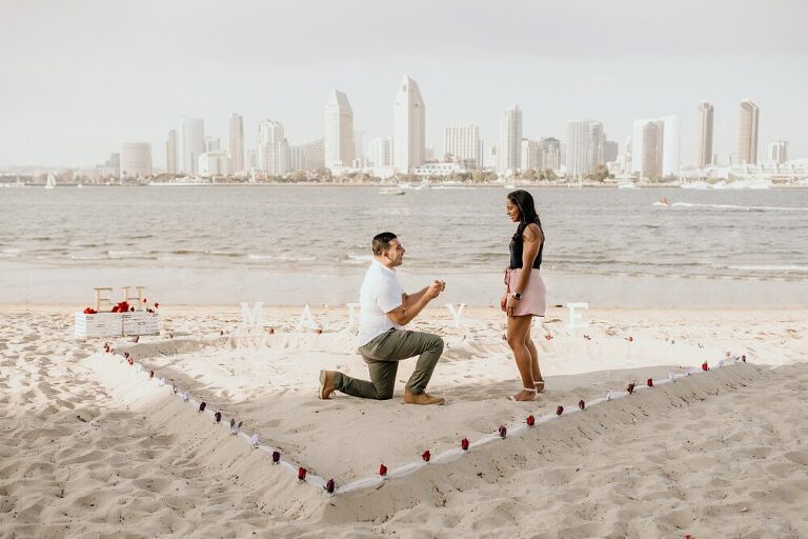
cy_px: 270
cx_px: 404
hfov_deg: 54.4
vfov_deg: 37.9
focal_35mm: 35
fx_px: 785
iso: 250
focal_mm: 35
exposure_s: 1/2000
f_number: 2.5
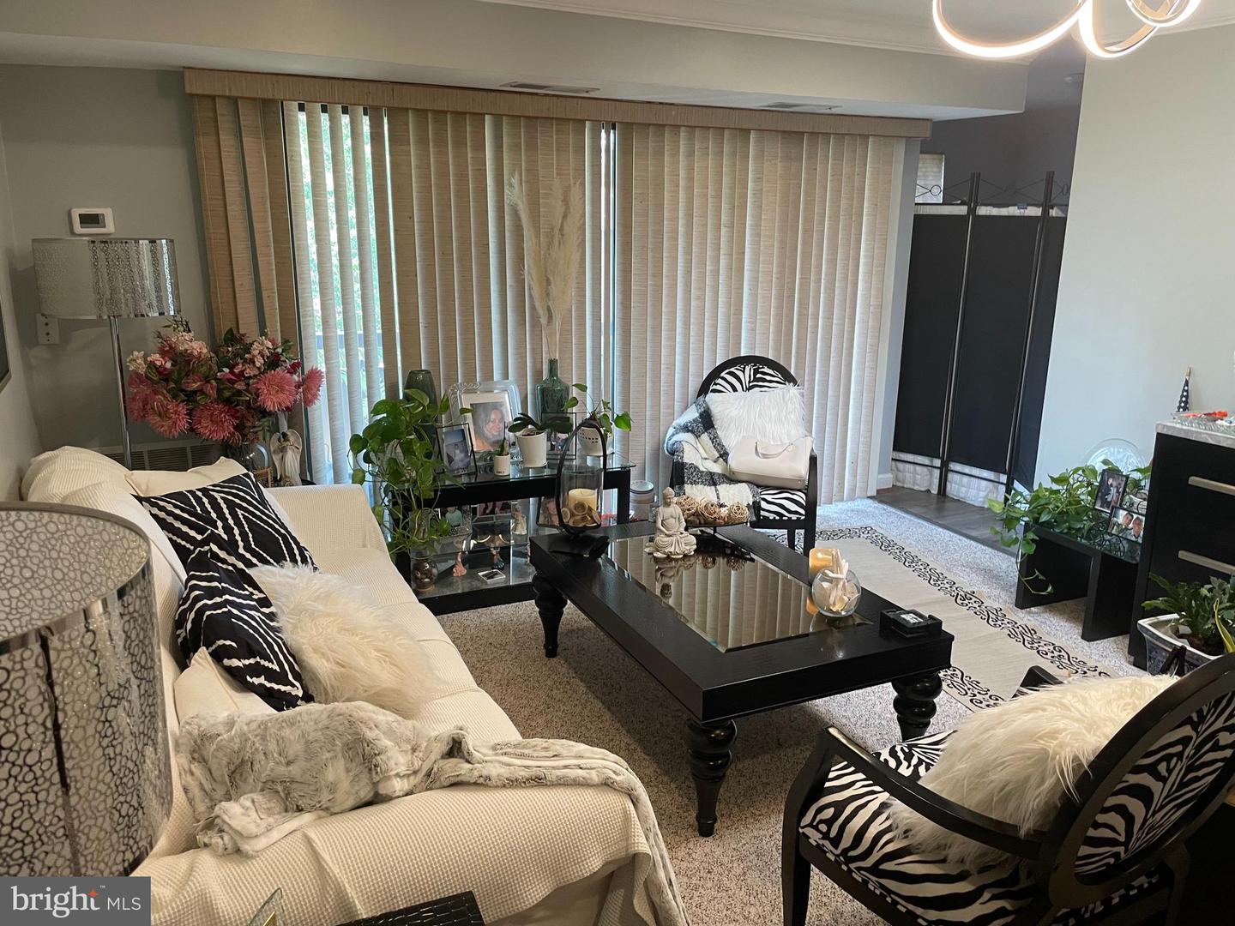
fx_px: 928
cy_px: 463
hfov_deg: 67.3
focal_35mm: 26
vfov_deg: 53.1
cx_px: 618
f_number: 1.6
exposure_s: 1/60
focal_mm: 4.2
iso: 125
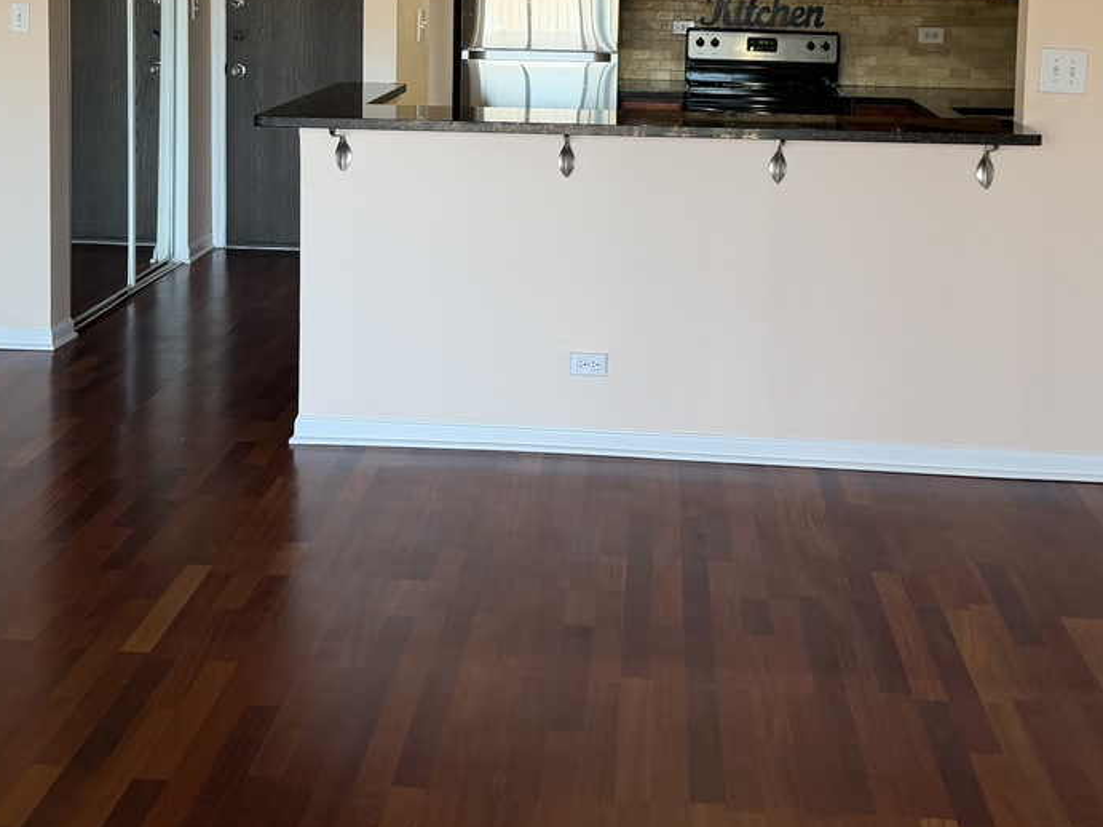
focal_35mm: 50
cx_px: 544
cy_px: 73
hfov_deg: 38.2
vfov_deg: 28.0
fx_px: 1593
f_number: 1.78
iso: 125
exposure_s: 1/120
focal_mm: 6.76
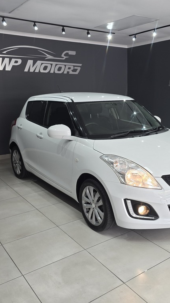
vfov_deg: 58.0
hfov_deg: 34.2
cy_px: 150
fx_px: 272
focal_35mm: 34
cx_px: 120
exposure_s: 1/100
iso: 50
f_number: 1.7
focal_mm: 6.3
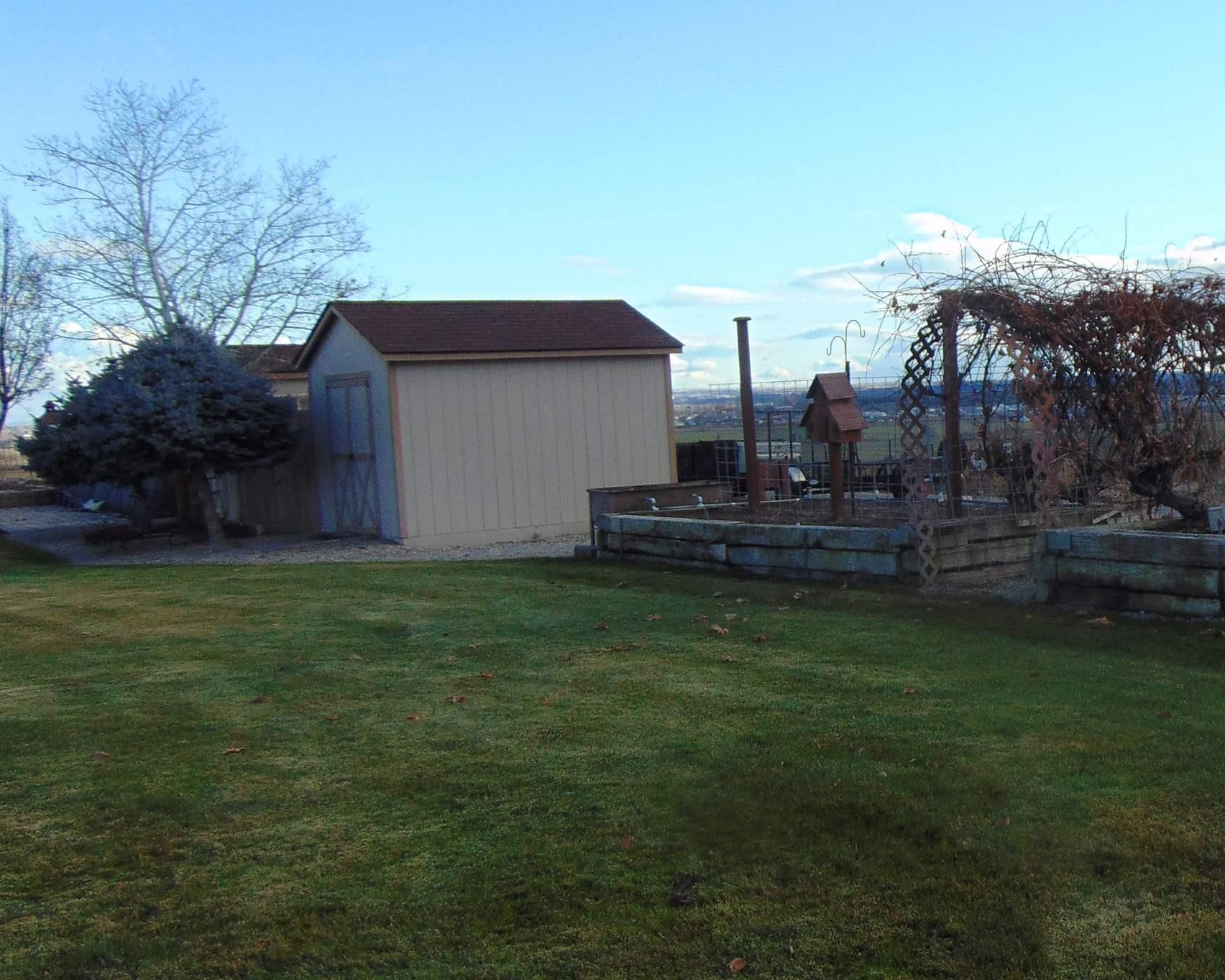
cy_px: 544
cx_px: 940
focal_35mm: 44
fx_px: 1595
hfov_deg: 40.6
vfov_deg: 34.1
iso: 80
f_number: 3
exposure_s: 1/640
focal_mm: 4.5
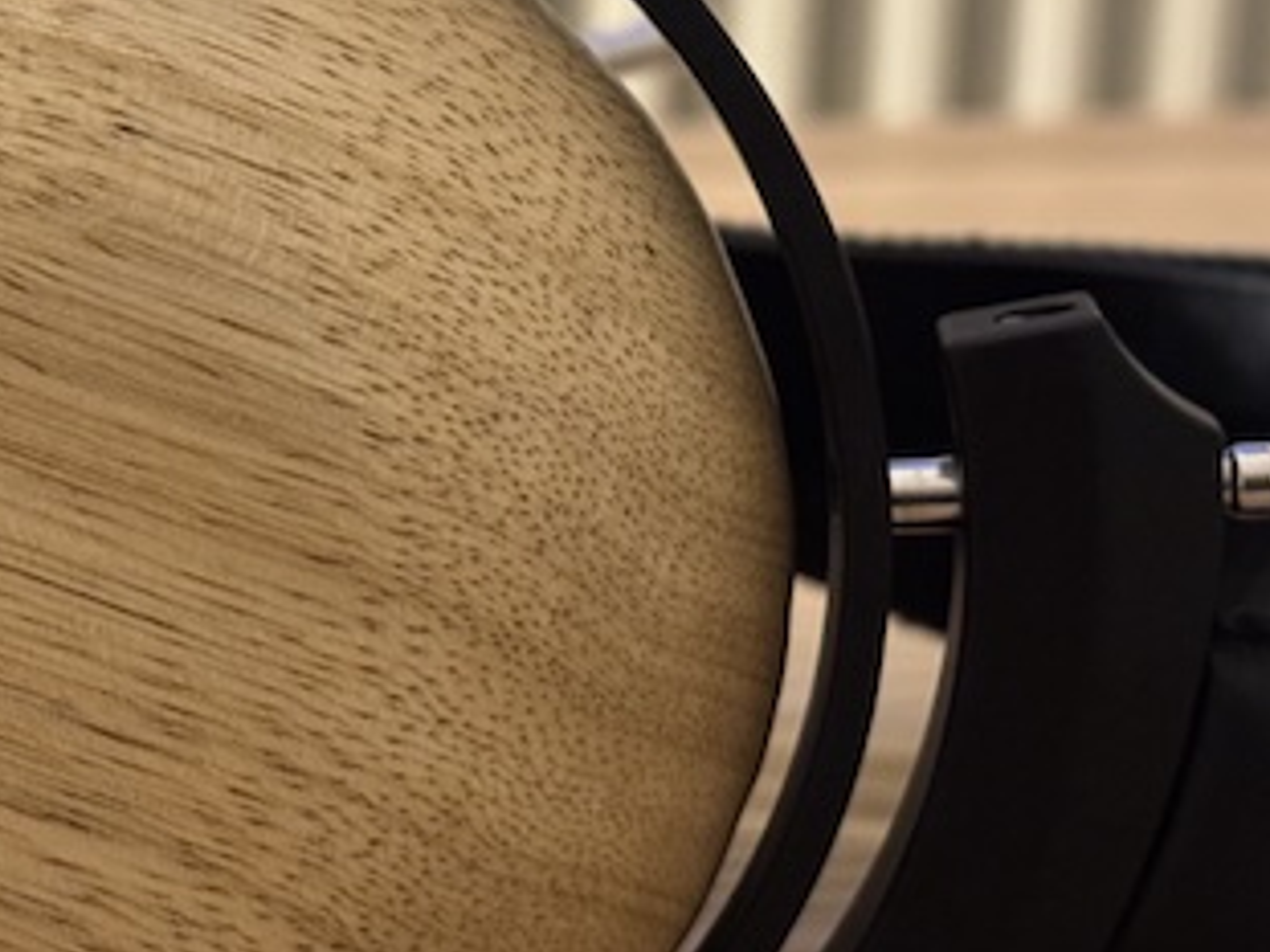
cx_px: 290
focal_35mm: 108
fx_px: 3961
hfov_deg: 18.1
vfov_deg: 13.7
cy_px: 594
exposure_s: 1/25
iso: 500
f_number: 1.78
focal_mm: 6.76
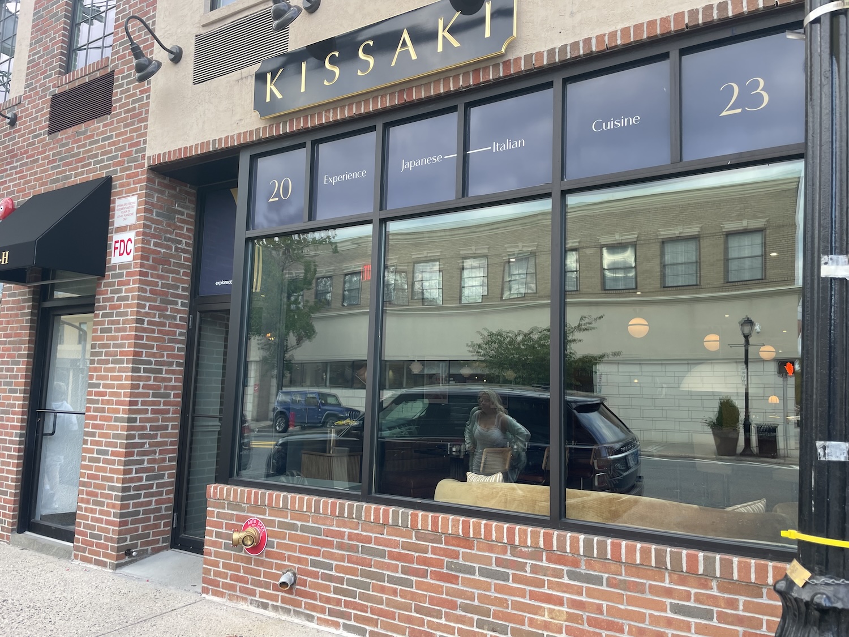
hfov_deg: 67.3
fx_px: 638
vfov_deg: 53.1
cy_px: 318
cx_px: 424
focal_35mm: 26
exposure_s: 1/121
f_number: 1.6
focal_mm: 4.2
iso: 40
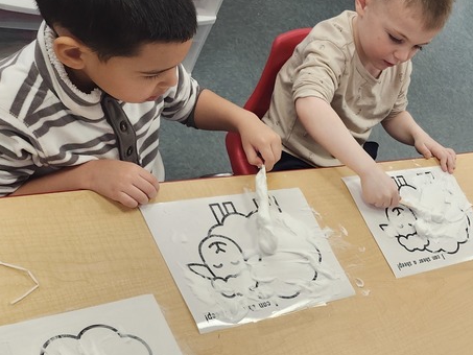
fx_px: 711
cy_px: 311
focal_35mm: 52
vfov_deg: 27.2
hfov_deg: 34.6
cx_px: 432
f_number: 1.8
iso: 250
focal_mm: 5.54
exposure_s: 1/120
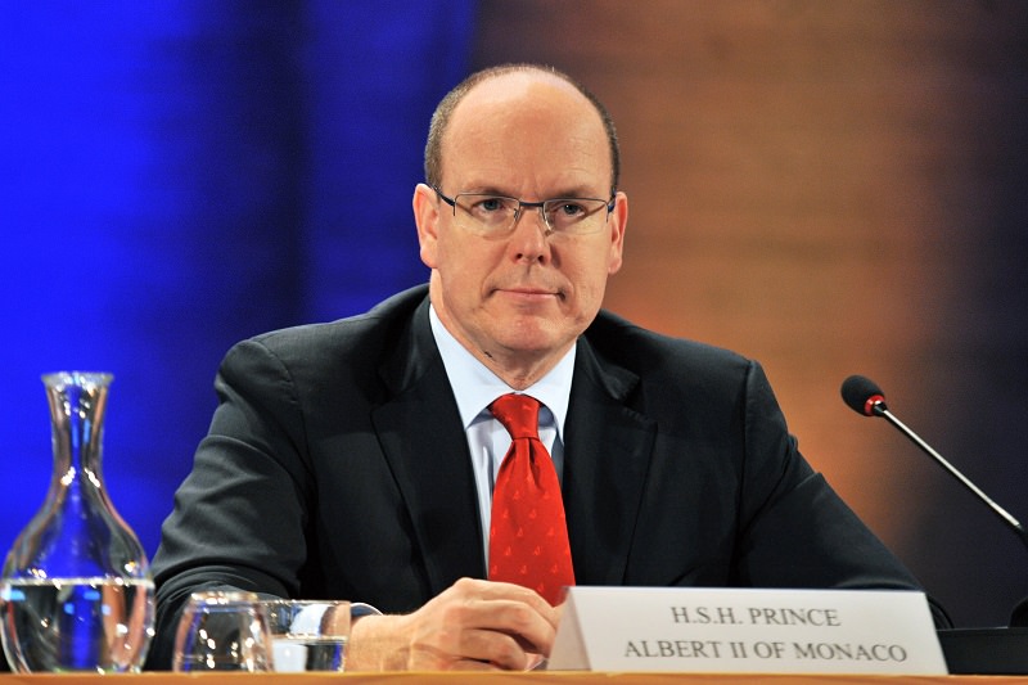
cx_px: 514
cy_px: 342
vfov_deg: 7.0
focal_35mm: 195
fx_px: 5567
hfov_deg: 10.6
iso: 1600
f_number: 4
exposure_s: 1/200
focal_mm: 195
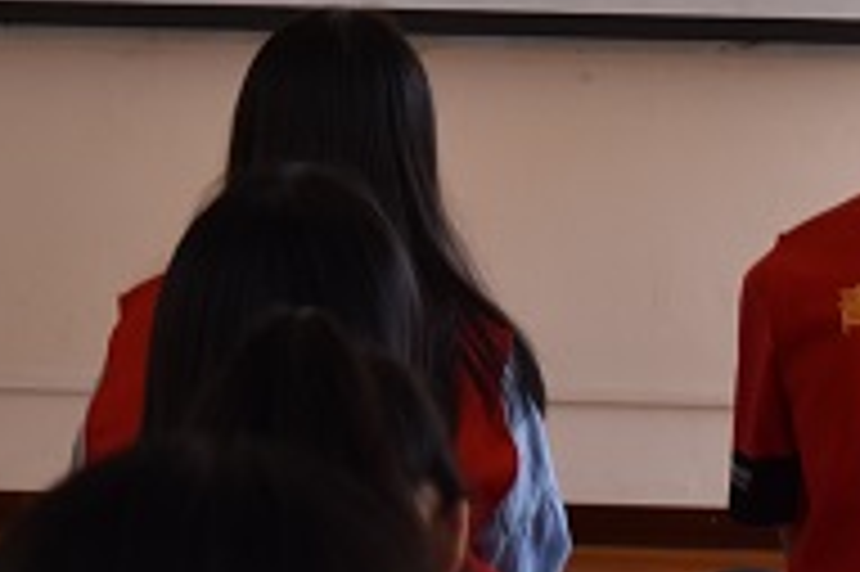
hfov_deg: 12.8
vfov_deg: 8.3
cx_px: 504
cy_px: -320
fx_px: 3843
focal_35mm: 161
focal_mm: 32
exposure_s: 1/50
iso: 640
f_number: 4
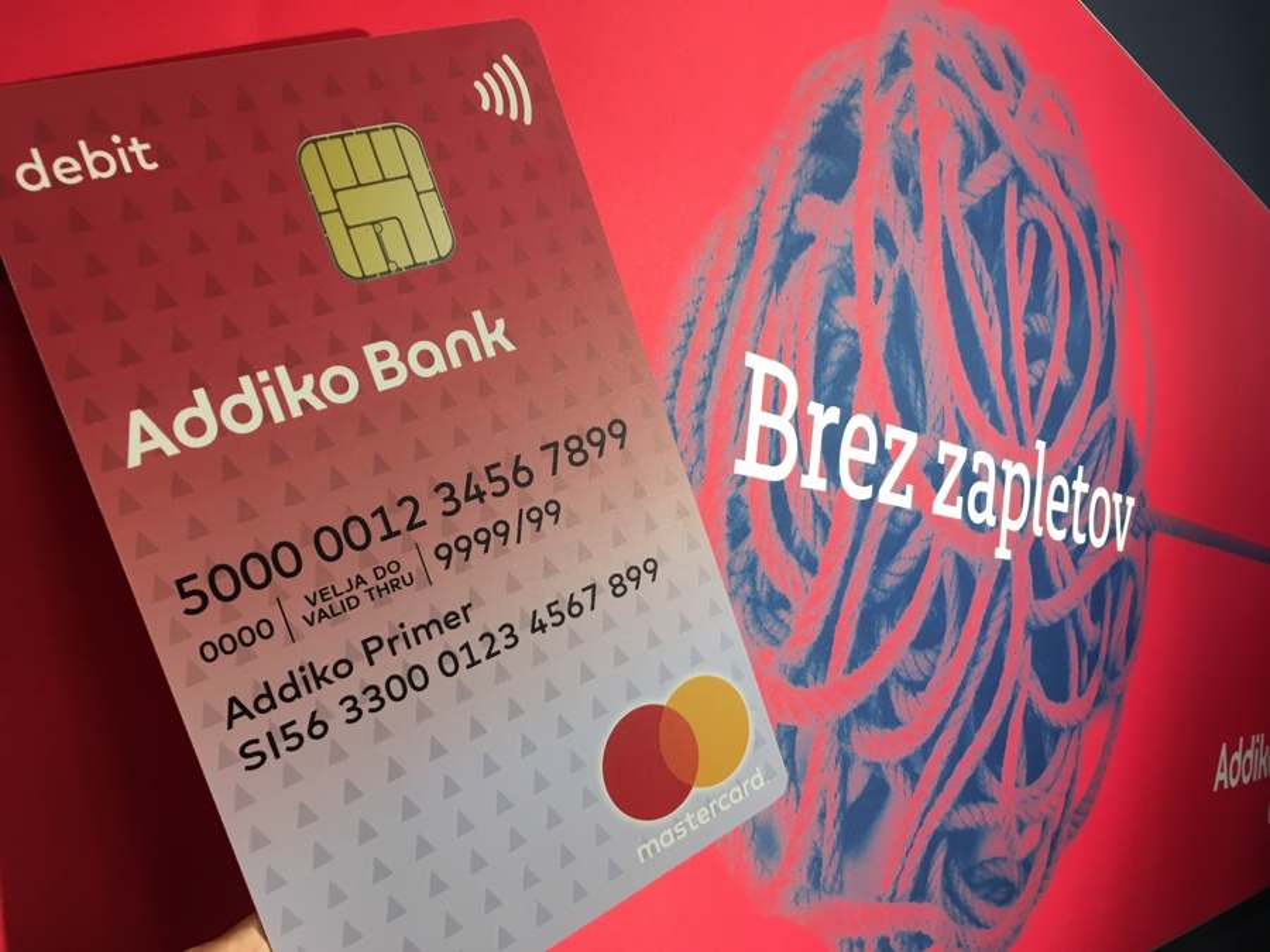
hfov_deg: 61.7
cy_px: 476
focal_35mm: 29
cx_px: 635
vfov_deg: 48.2
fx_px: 1064
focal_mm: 4.15
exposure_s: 1/33
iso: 25
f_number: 2.2
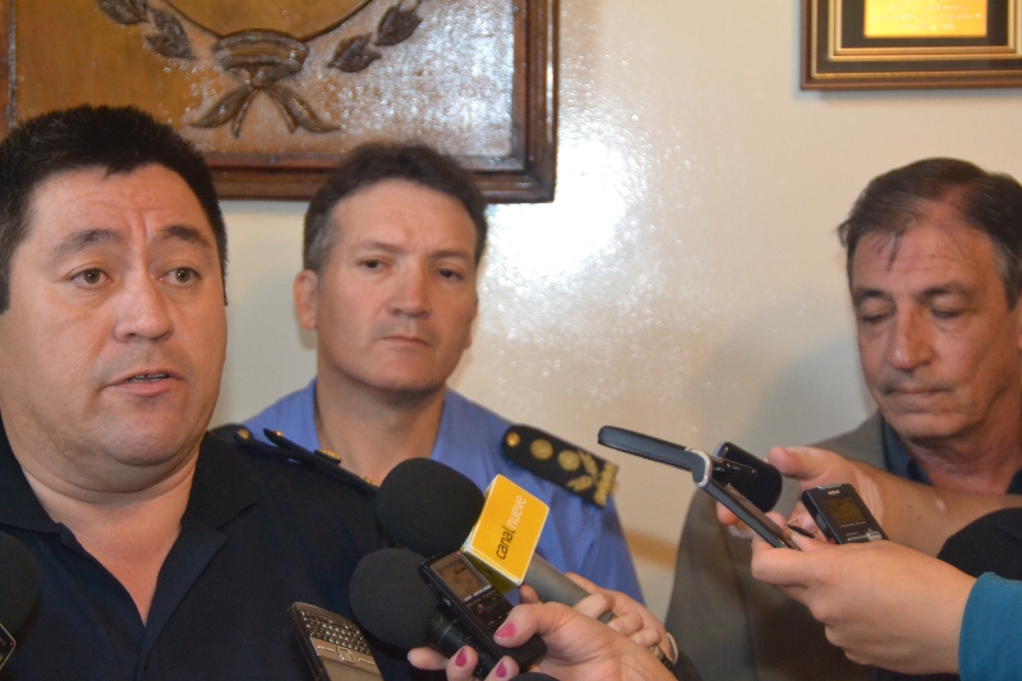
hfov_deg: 20.9
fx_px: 2767
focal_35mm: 98
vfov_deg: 14.0
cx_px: 511
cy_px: 340
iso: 2800
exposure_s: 1/60
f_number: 5
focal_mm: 65
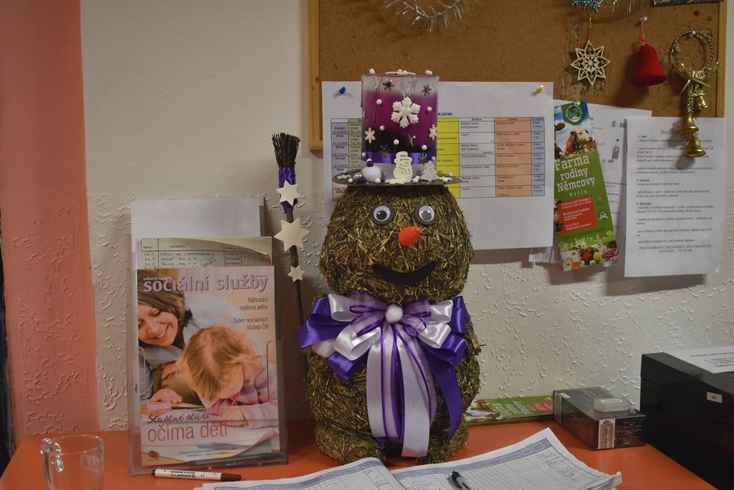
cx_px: 367
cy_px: 245
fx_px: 856
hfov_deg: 46.4
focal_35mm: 42
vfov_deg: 31.9
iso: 1400
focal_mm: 28
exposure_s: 1/50
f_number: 4.2
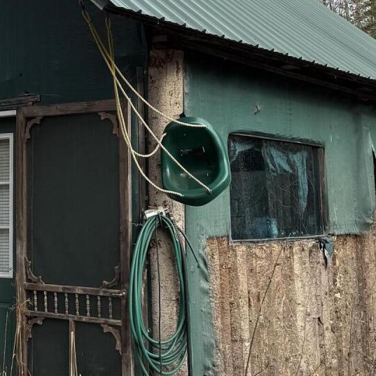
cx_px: 64
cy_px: 113
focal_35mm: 79
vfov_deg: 21.8
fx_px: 971
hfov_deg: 21.6
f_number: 1.78
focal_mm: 6.76
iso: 80
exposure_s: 1/1689
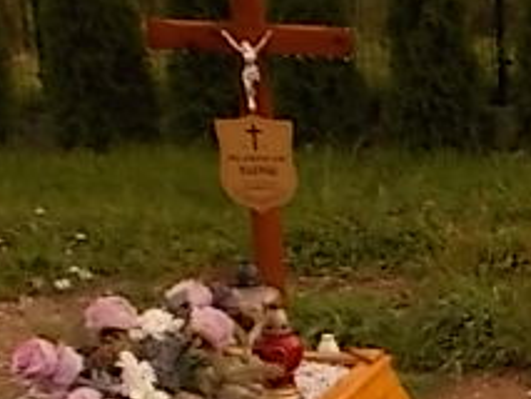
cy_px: 367
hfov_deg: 21.6
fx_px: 1197
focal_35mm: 78
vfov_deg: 18.6
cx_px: 758
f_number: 3.2
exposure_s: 1/320
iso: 80
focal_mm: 4.6
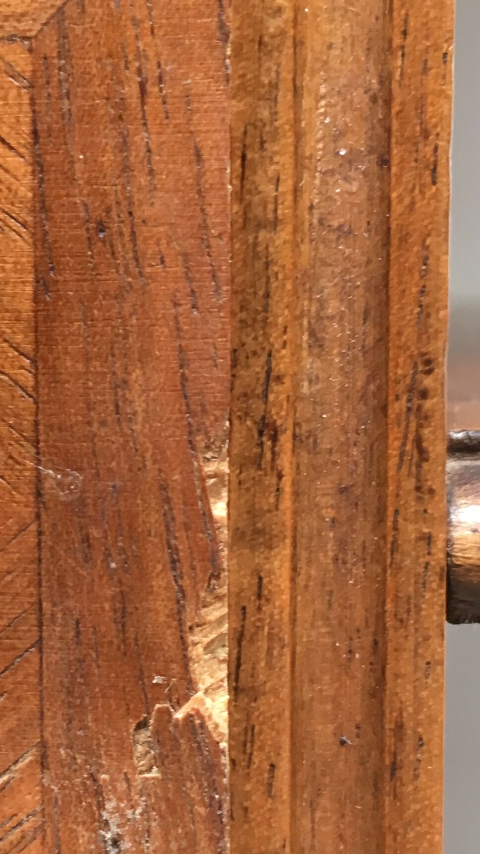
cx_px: -32
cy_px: 483
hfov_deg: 15.9
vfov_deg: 28.6
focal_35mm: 74
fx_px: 1674
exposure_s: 1/33
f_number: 2.2
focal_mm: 4.15
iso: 80
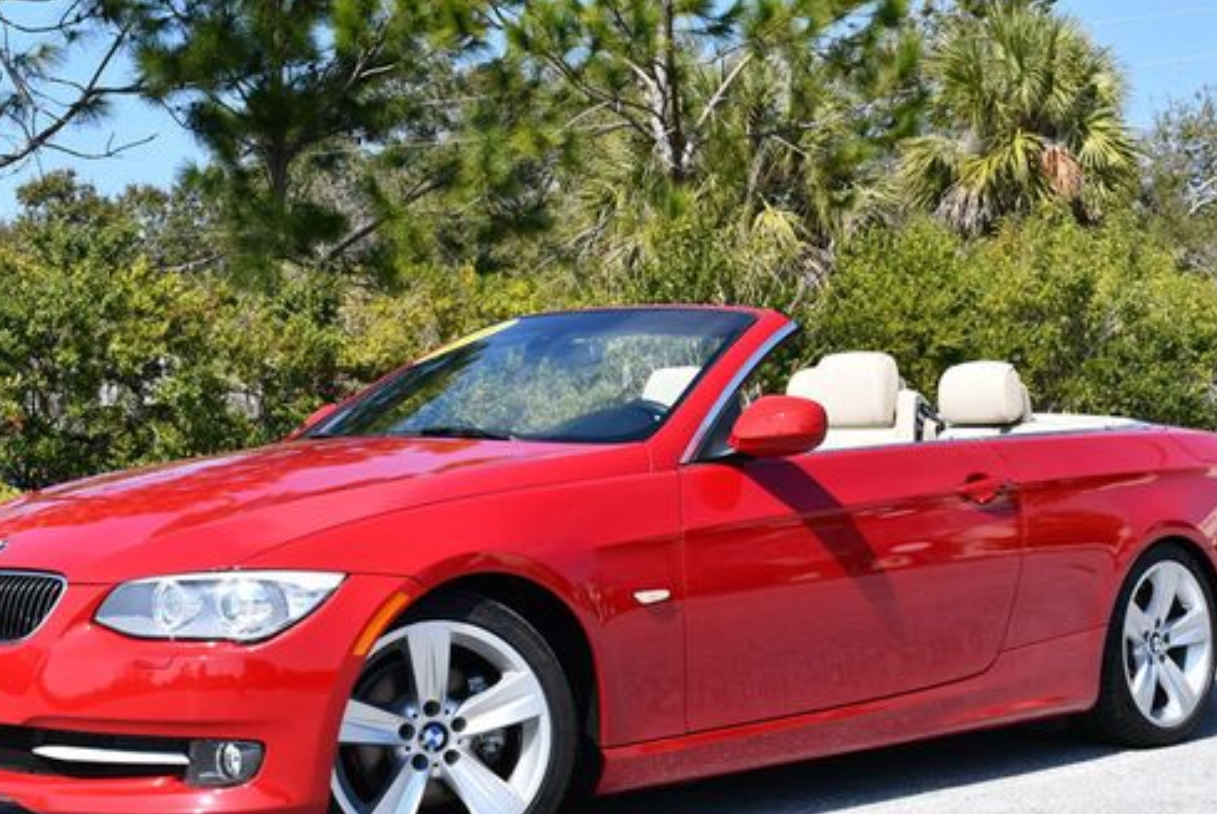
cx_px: 565
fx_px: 2301
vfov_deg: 20.1
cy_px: 391
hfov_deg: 29.6
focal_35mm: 68
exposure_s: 1/250
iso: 125
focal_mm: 26
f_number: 8
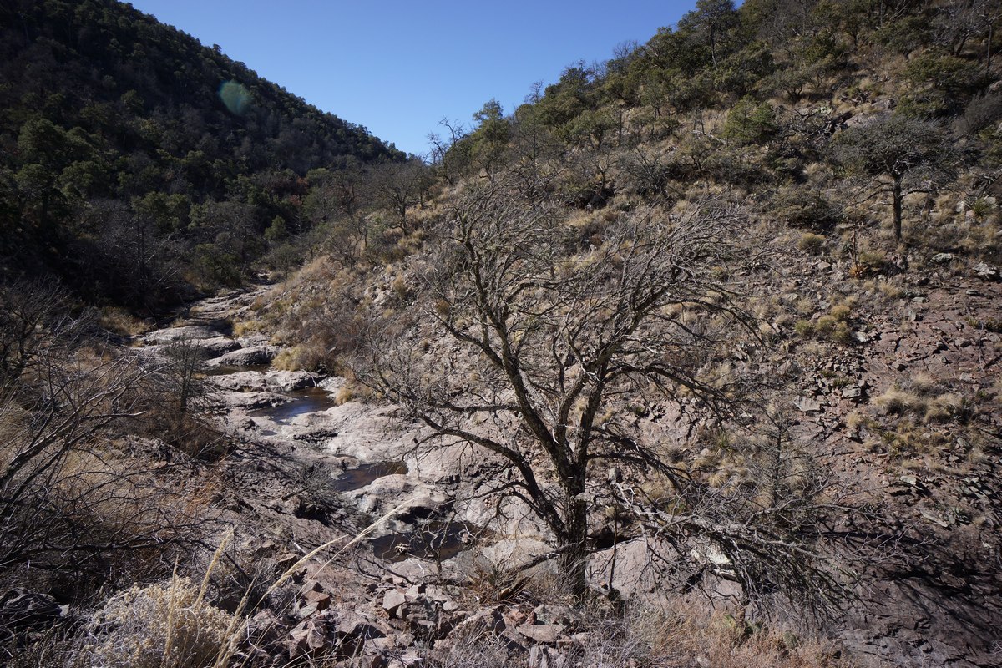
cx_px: 501
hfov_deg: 86.9
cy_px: 334
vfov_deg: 64.6
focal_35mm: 19
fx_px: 529
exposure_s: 1/250
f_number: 8
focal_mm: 13
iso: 100
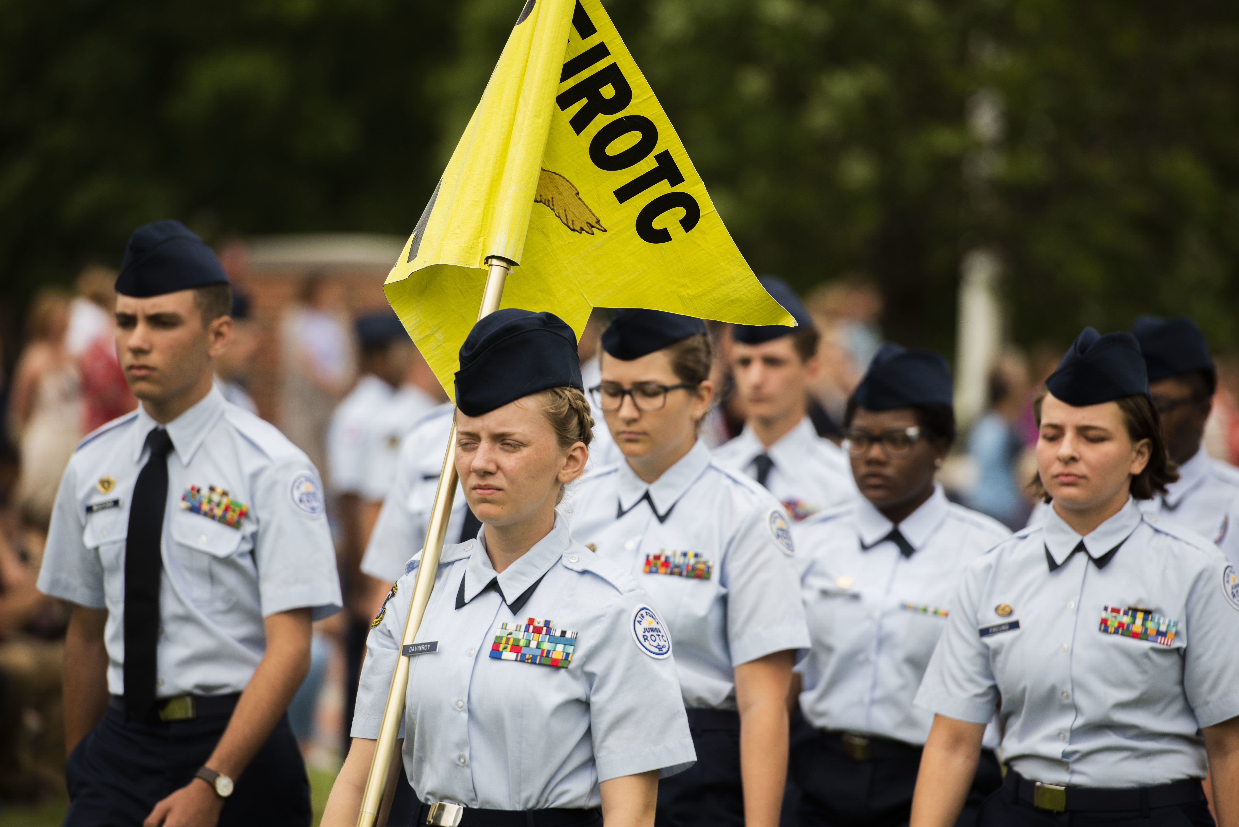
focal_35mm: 200
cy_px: 414
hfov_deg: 10.3
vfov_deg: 6.9
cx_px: 620
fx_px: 6885
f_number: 4
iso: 200
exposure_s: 1/1250
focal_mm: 200
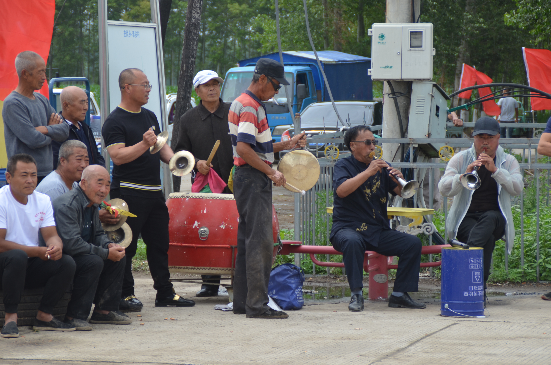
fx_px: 2749
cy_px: 182
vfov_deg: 7.6
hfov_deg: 11.4
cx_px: 276
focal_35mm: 180
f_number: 6
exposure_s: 1/500
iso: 200
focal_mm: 120
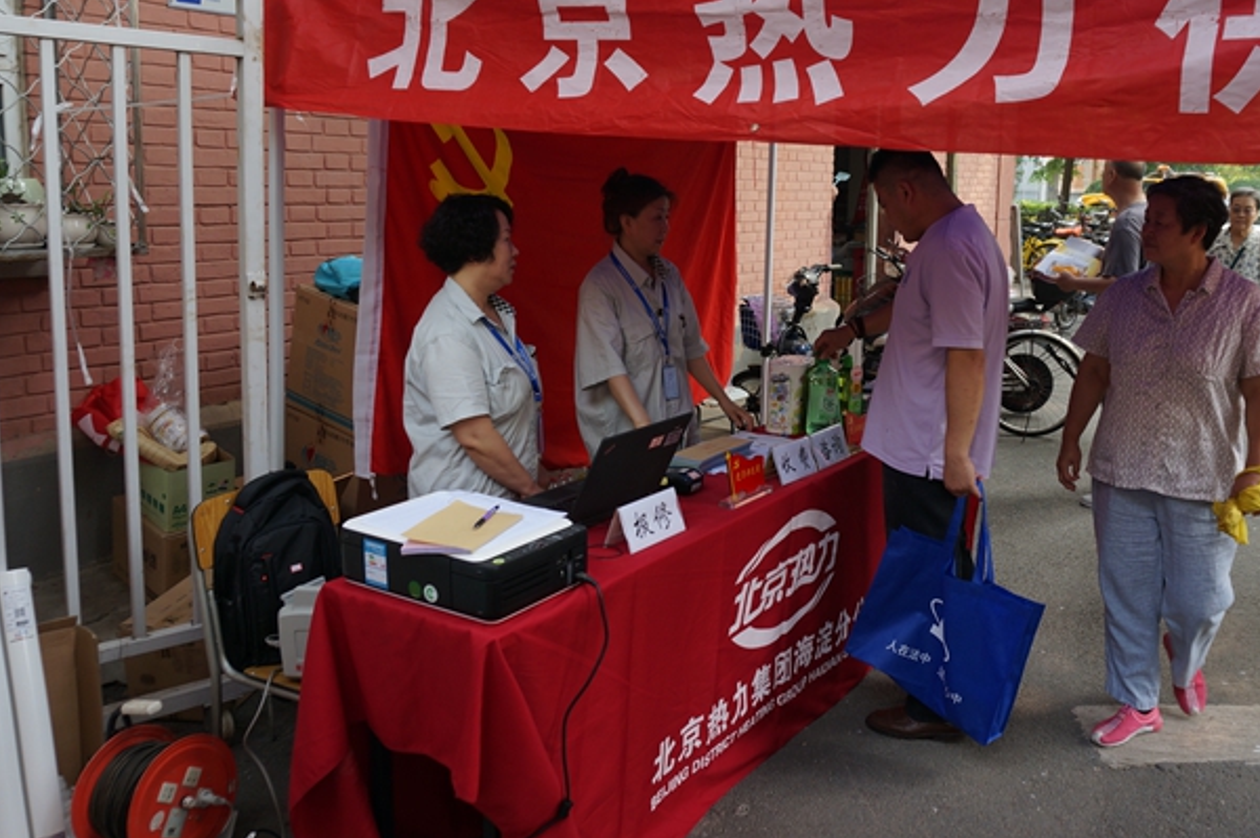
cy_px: 342
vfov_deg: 40.9
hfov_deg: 58.3
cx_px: 756
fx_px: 1119
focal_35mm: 32
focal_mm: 16
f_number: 4
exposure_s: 1/60
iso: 100
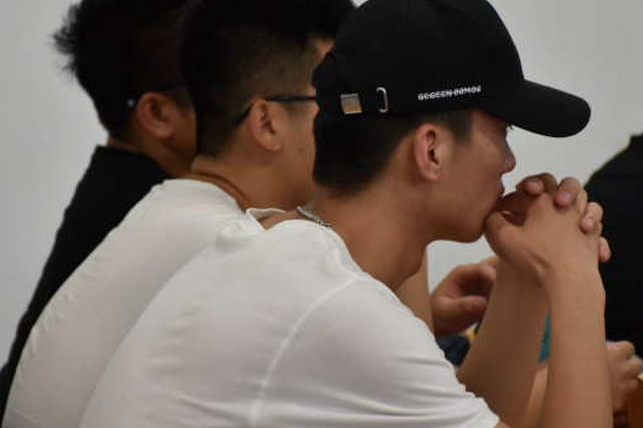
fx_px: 3493
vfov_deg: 7.0
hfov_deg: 10.5
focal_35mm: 196
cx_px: 276
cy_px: 167
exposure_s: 1/60
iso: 640
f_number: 5.6
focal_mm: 105
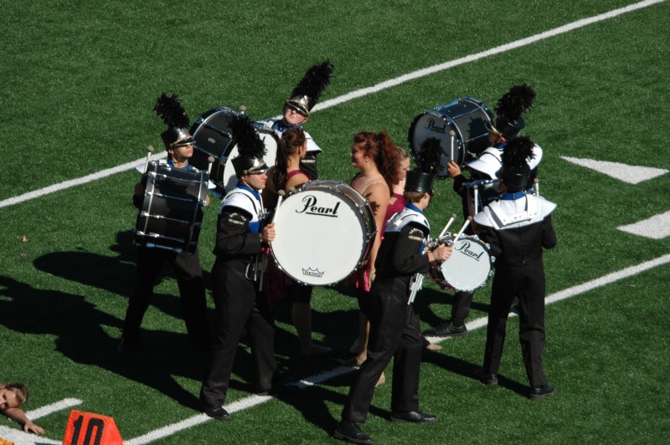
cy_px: 222
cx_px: 335
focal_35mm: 405
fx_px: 7531
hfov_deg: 5.1
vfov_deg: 3.4
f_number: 5.6
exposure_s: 1/1250
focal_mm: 270
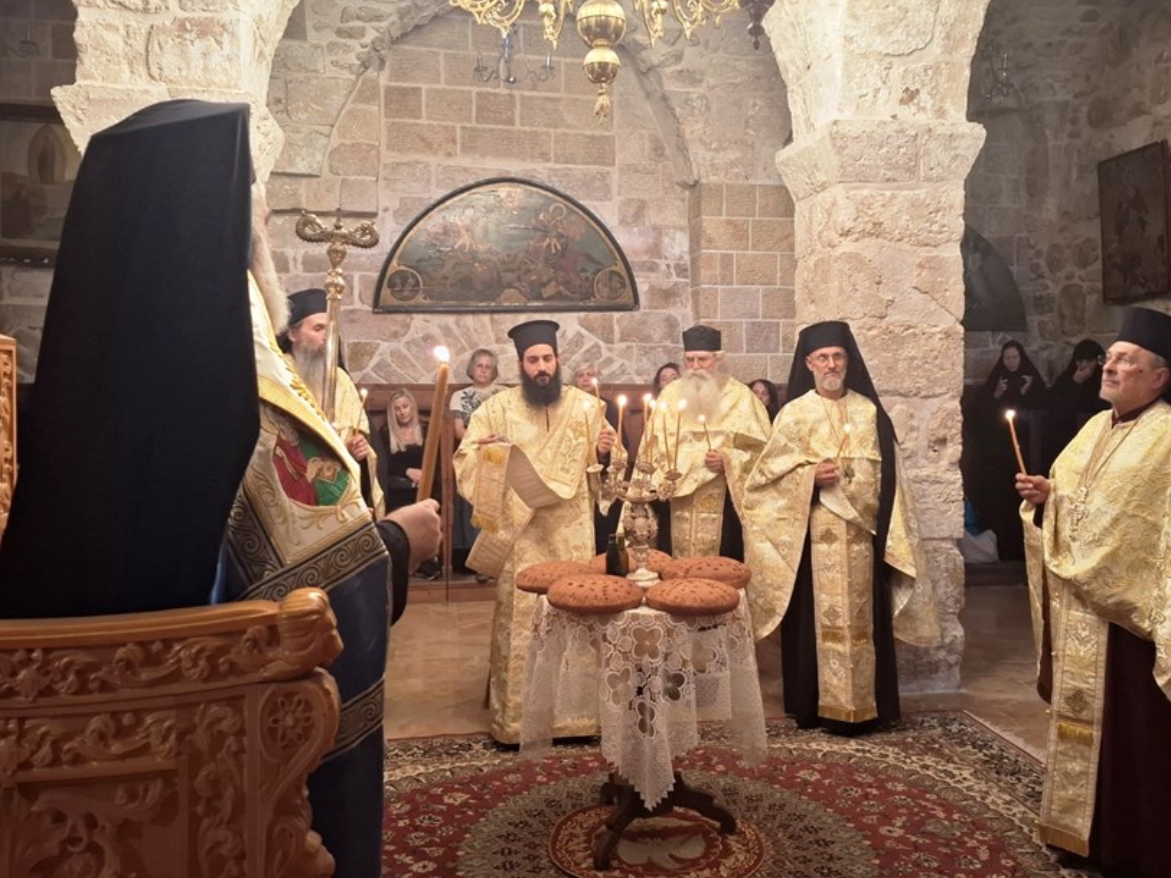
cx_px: 627
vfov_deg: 48.2
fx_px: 981
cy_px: 394
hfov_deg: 61.6
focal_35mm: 29
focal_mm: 5.54
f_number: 1.8
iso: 250
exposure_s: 1/50
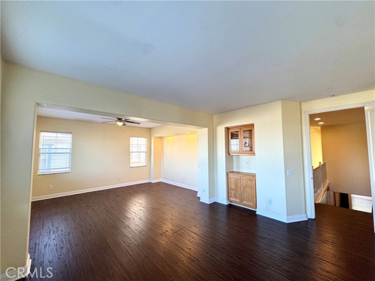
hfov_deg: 102.1
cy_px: 140
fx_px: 152
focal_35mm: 14
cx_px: 188
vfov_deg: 85.7
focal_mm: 2.22
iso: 100
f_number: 2.2
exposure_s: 1/100
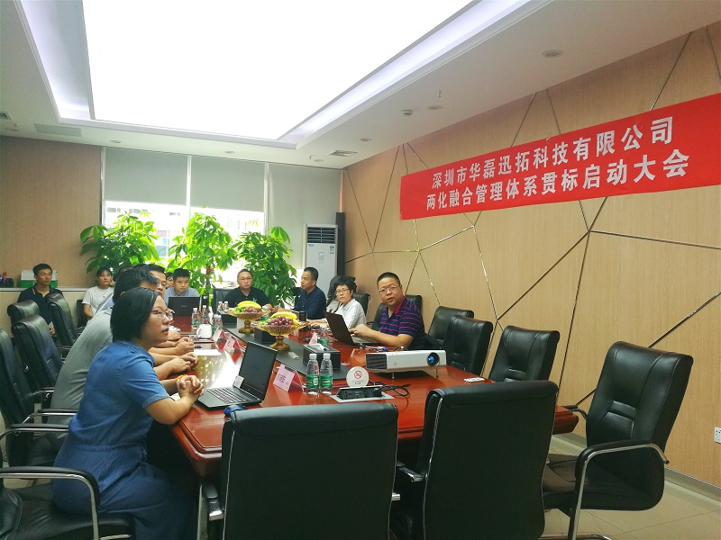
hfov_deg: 65.3
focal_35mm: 27
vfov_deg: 51.4
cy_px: 270
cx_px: 360
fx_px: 562
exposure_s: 1/50
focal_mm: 4.5
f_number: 2.2
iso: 160
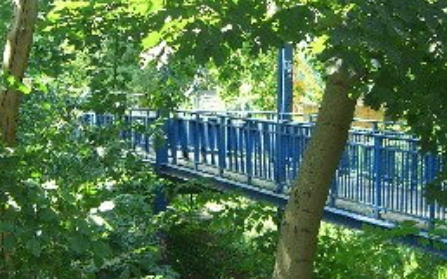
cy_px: 32
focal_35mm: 91
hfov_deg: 22.8
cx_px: 219
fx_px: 1108
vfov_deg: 14.2
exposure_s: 1/100
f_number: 2.8
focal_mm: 7.9
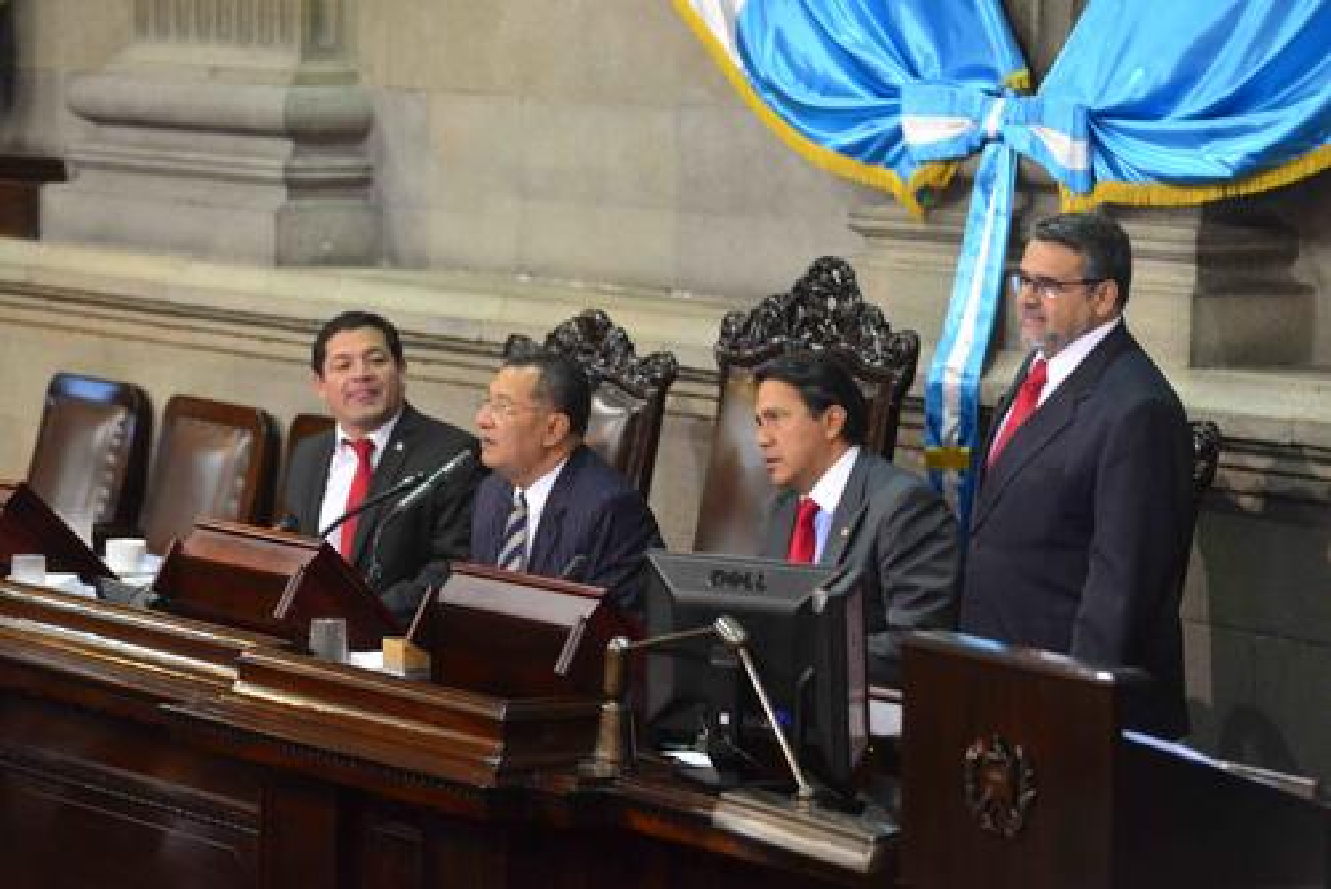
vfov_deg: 10.2
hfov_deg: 15.2
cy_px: 444
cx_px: 666
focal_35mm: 135
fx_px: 4994
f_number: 2.8
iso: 4000
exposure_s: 1/25
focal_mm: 135
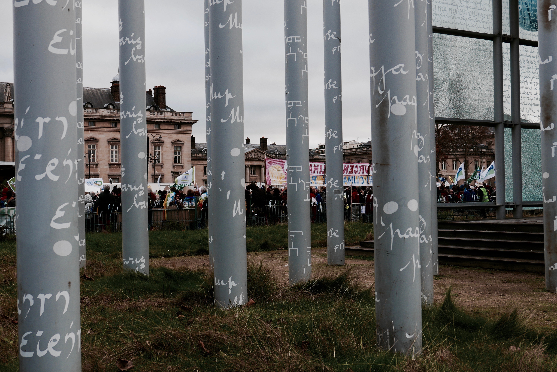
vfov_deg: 27.0
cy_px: 186
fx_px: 774
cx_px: 278
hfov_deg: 39.6
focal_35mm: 50
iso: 200
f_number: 3.5
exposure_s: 1/125
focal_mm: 22.7
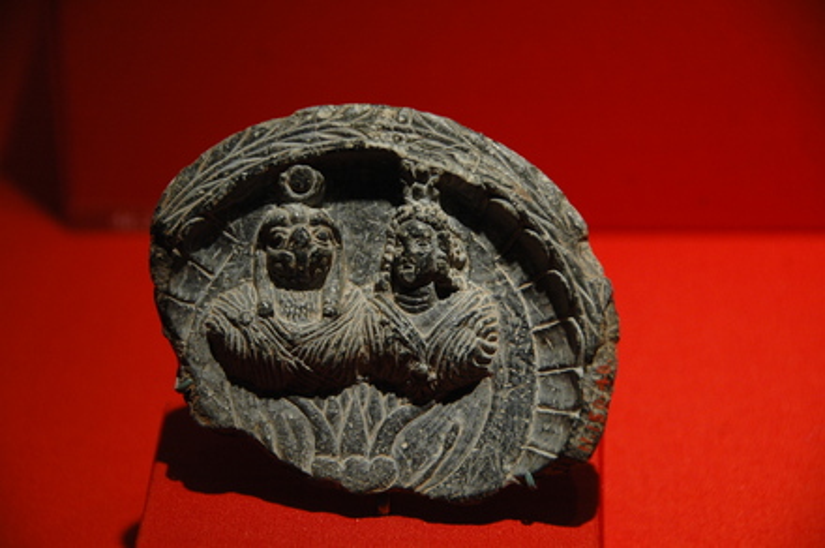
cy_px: 274
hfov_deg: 11.4
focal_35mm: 180
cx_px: 412
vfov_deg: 7.6
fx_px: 4119
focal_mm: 120
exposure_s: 1/50
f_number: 5.6
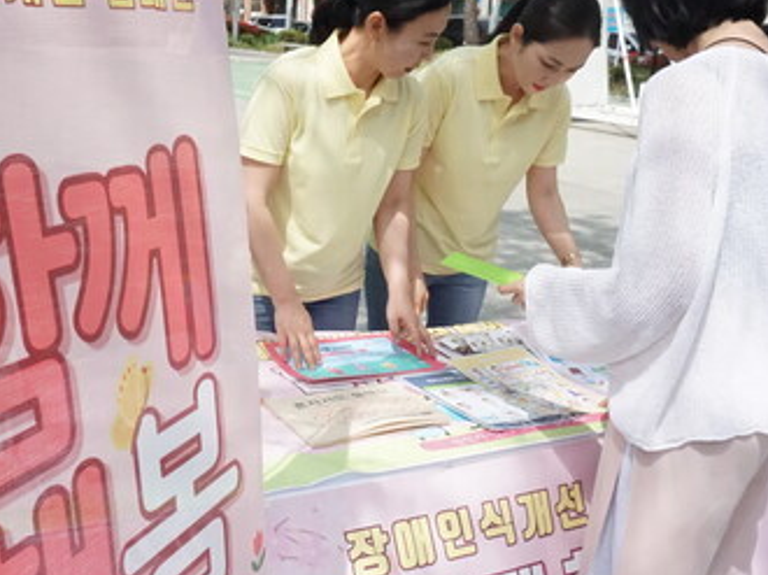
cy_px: 286
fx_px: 931
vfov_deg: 34.3
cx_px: 212
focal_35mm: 42
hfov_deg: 43.7
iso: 4000
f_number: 13
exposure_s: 1/3200
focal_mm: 16
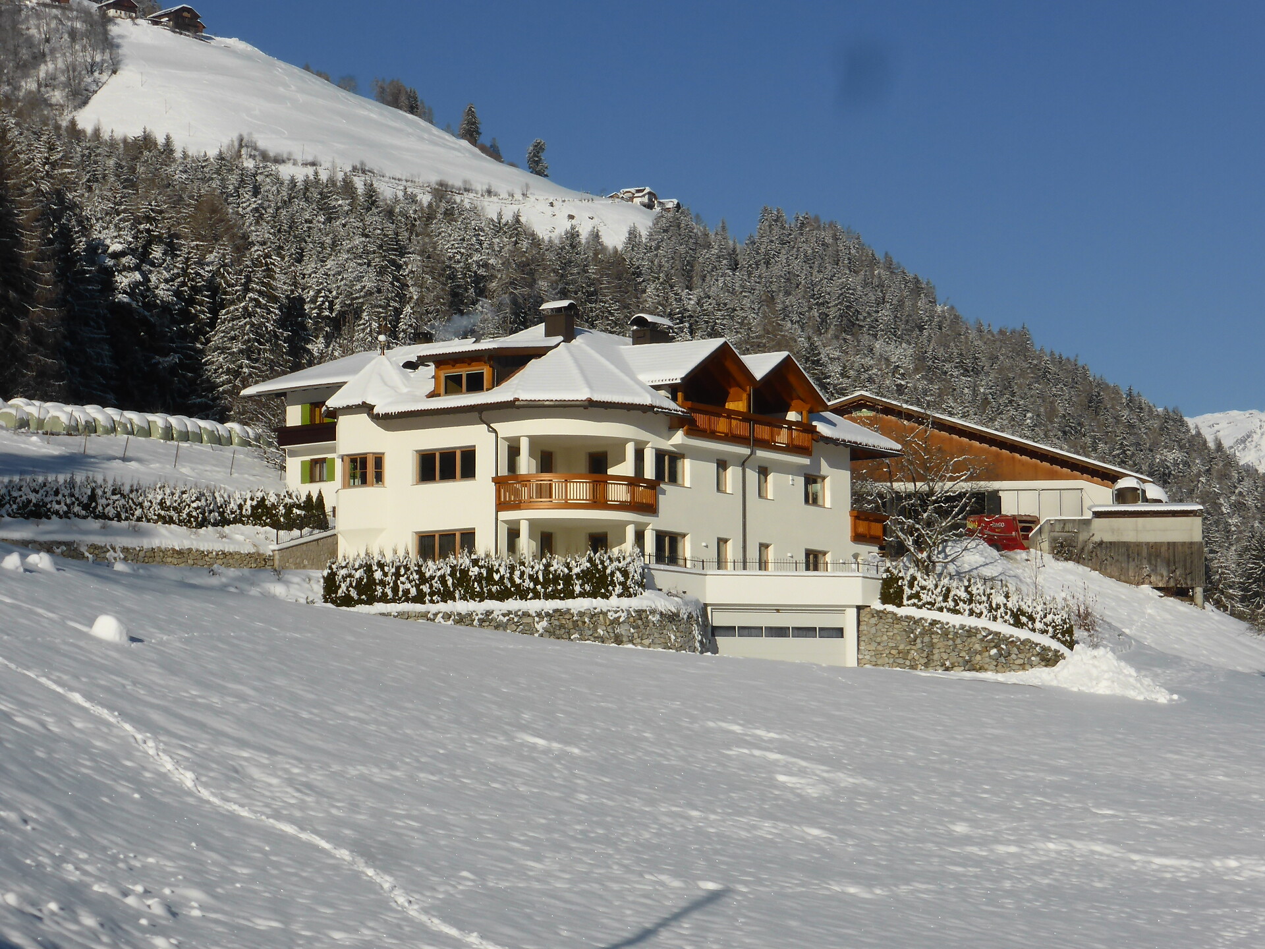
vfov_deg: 16.2
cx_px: 632
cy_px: 474
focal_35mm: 91
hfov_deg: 21.5
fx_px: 3325
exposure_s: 1/1600
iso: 100
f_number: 5.2
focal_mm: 15.1
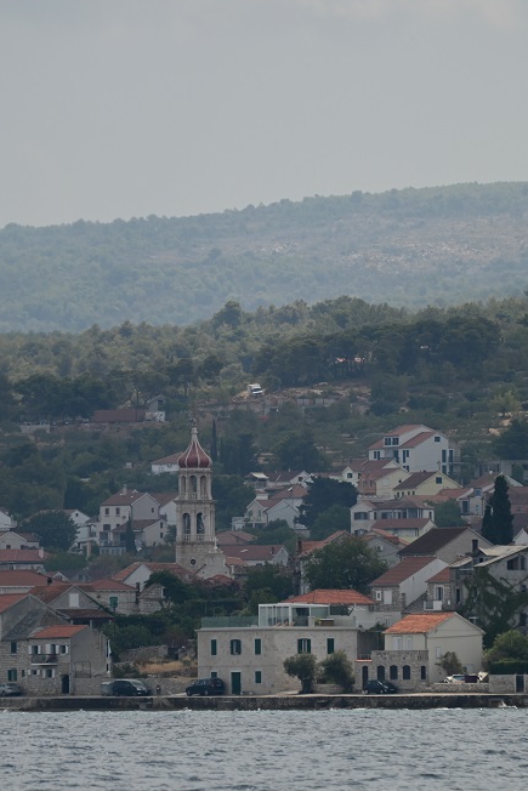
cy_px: 389
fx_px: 10114
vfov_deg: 4.5
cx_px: 260
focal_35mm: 460
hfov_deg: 3.0
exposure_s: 1/800
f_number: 5.6
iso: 100
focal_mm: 300
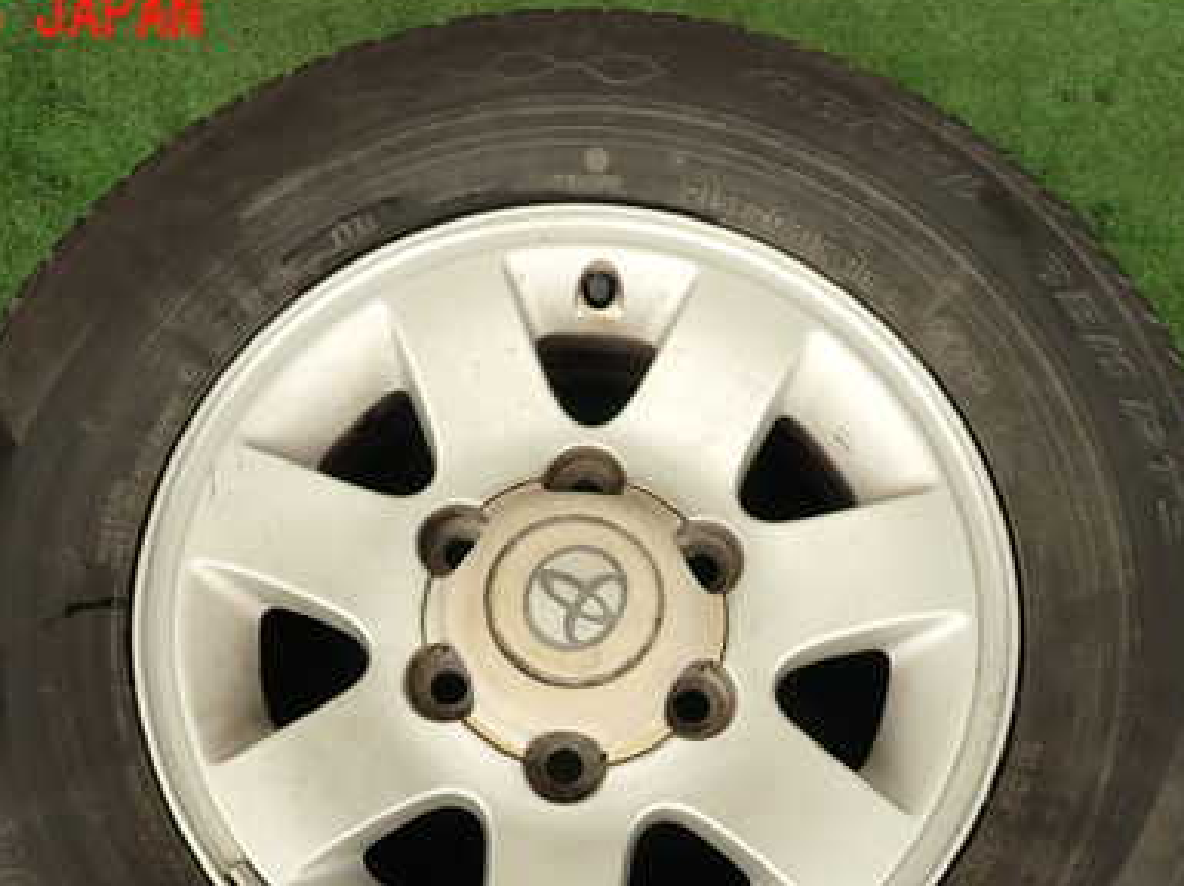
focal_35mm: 39
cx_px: 566
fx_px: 1333
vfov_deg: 35.9
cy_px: 671
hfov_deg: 47.9
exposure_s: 1/160
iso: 100
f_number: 2.8
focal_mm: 4.5
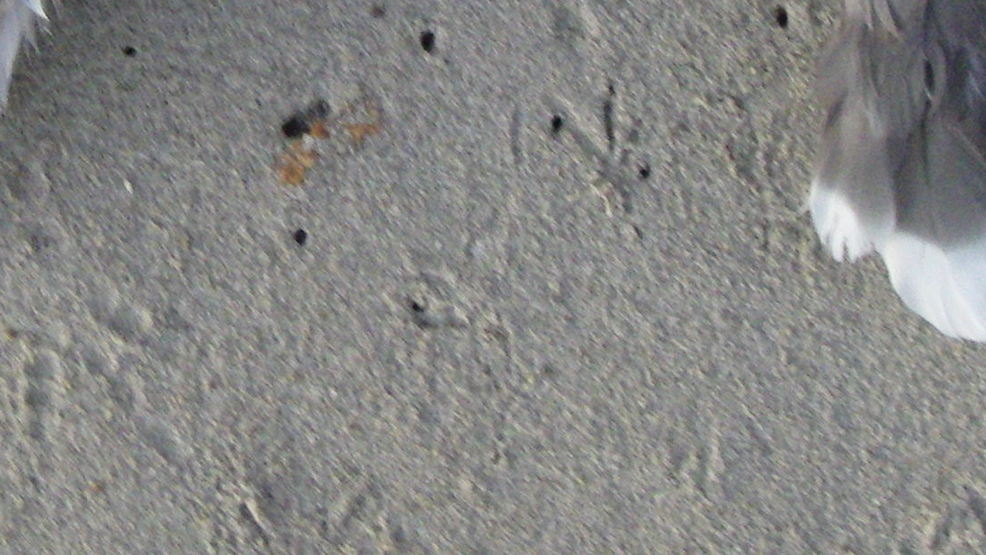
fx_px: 3033
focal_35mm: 116
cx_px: 284
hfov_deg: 18.4
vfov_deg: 10.3
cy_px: -146
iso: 400
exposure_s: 1/40
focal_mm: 6.3
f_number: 3.3
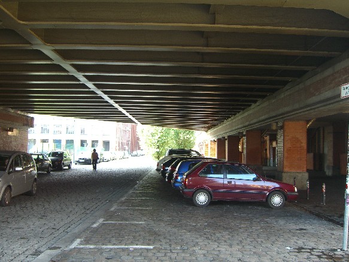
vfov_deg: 37.7
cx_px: 174
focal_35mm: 38
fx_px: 383
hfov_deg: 49.0
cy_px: 131
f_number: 2.8
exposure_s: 1/60
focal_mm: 7.9
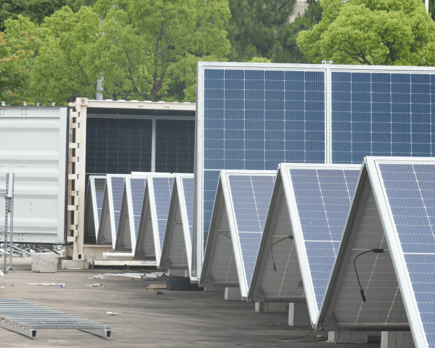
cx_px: 288
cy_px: 173
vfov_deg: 7.9
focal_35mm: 196
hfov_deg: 9.8
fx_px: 2524
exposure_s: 1/400
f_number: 9
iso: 400
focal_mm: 104
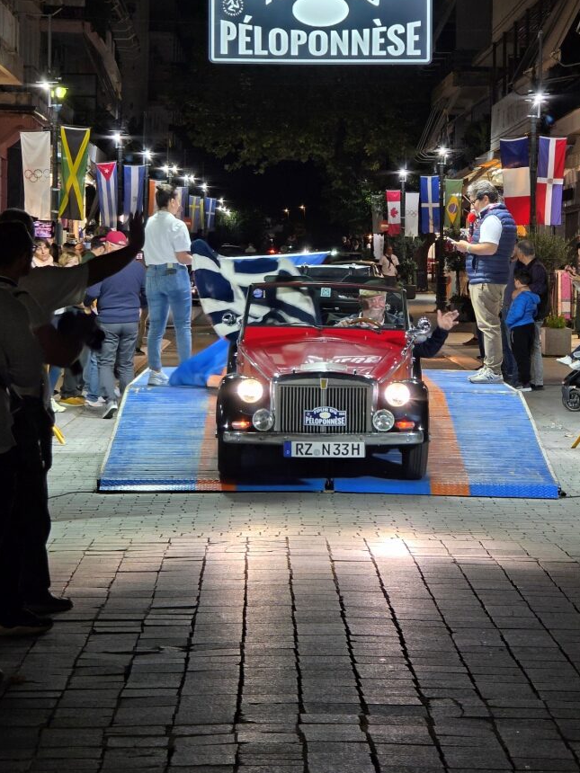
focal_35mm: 137
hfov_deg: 10.8
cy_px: 320
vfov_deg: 14.4
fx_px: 3061
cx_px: 327
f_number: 3.4
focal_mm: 18.6
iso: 320
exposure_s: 1/50
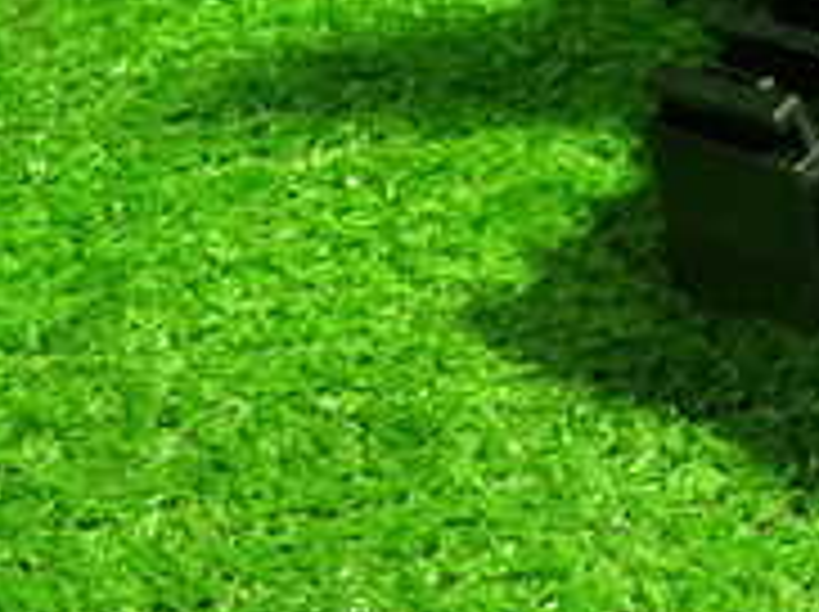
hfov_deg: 17.3
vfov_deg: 14.1
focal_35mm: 99
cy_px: -252
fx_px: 2339
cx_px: 1332
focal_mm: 5.4
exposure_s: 1/30
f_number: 2.3
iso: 500
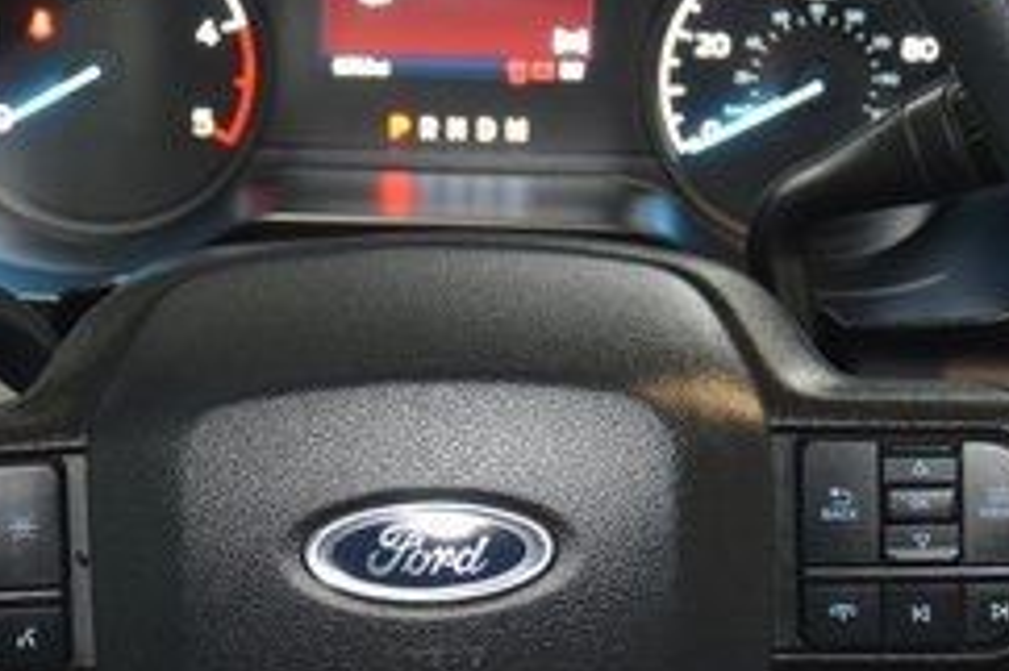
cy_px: 506
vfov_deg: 12.7
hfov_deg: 19.0
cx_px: 429
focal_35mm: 107
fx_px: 3006
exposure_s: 1/30
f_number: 3.8
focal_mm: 27
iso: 1800
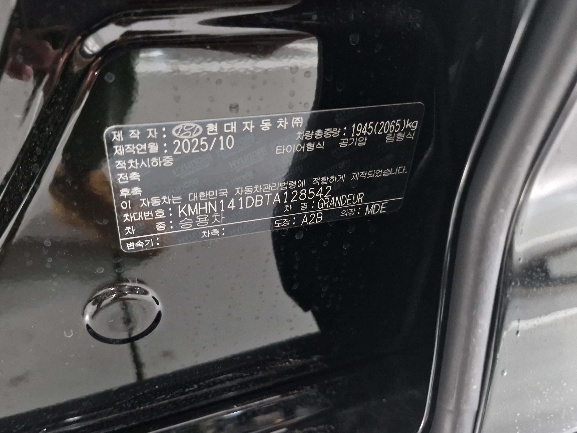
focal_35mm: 26
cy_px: 234
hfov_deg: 67.2
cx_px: 265
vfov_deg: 53.0
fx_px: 433
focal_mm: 5.54
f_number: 1.8
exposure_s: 1/24
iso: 1250
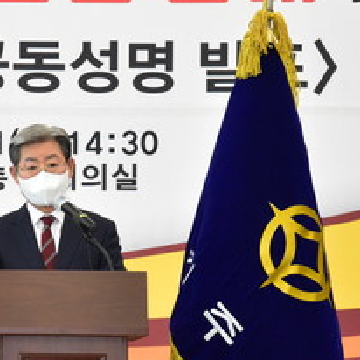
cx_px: -54
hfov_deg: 7.2
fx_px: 2847
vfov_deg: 7.2
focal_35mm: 242
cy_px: 200
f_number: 8
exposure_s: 1/250
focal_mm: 98
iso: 10000
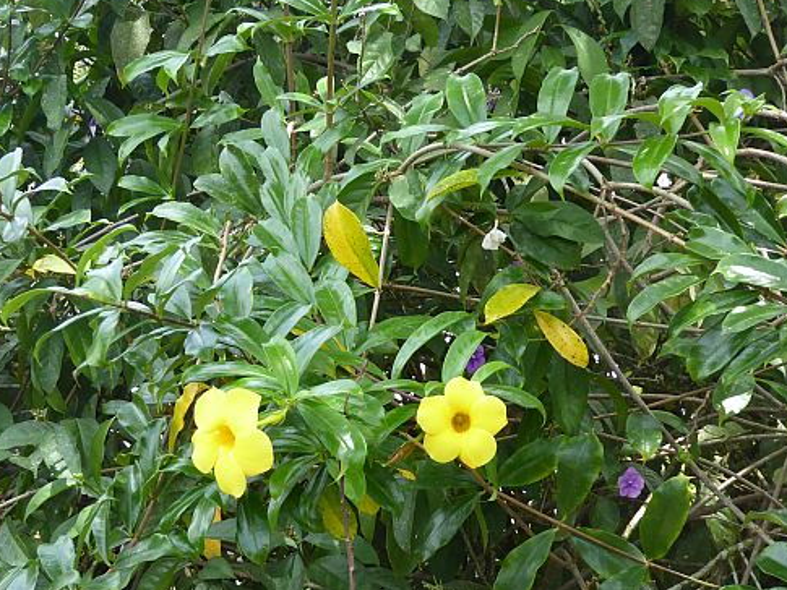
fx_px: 2251
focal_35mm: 99
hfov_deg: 19.8
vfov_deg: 14.9
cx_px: 289
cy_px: 365
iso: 320
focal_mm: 12.5
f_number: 4.5
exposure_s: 1/250
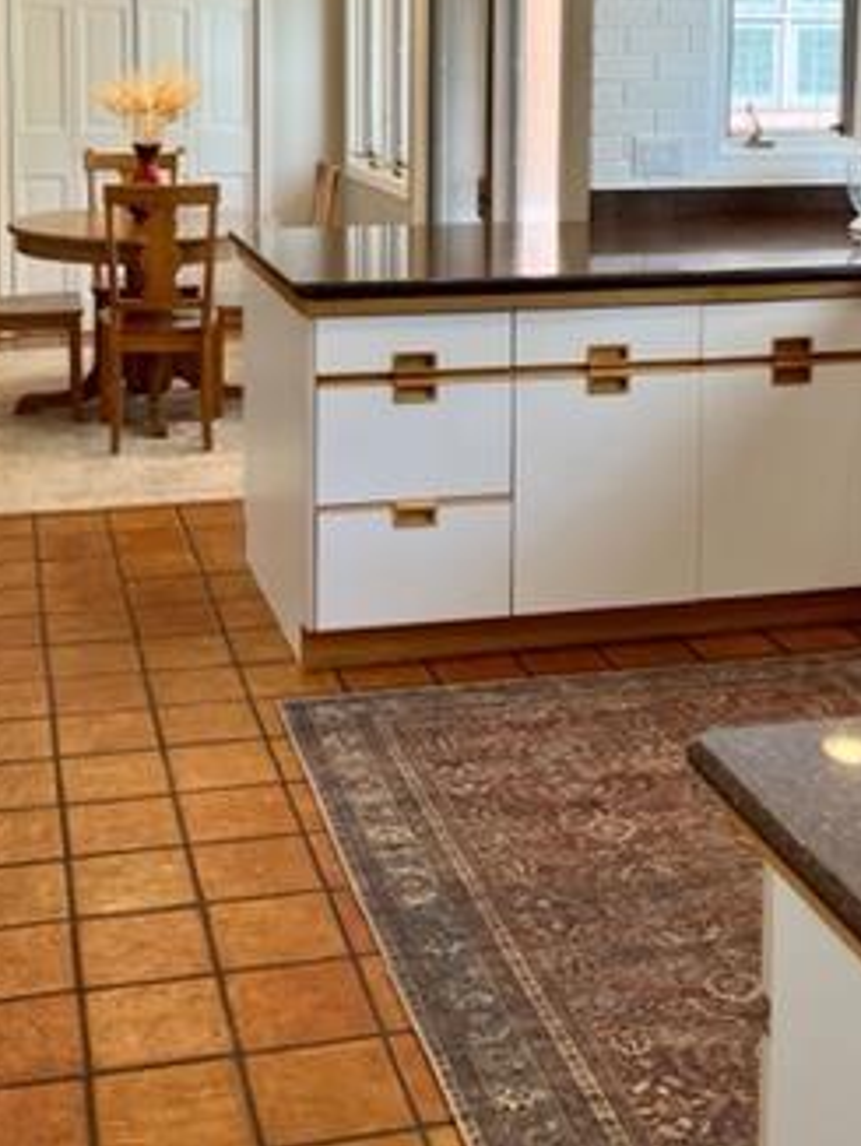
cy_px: 193
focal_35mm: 51
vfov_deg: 35.9
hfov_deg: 28.6
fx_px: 1689
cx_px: 369
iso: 80
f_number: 1.6
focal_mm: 5.1
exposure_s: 1/120
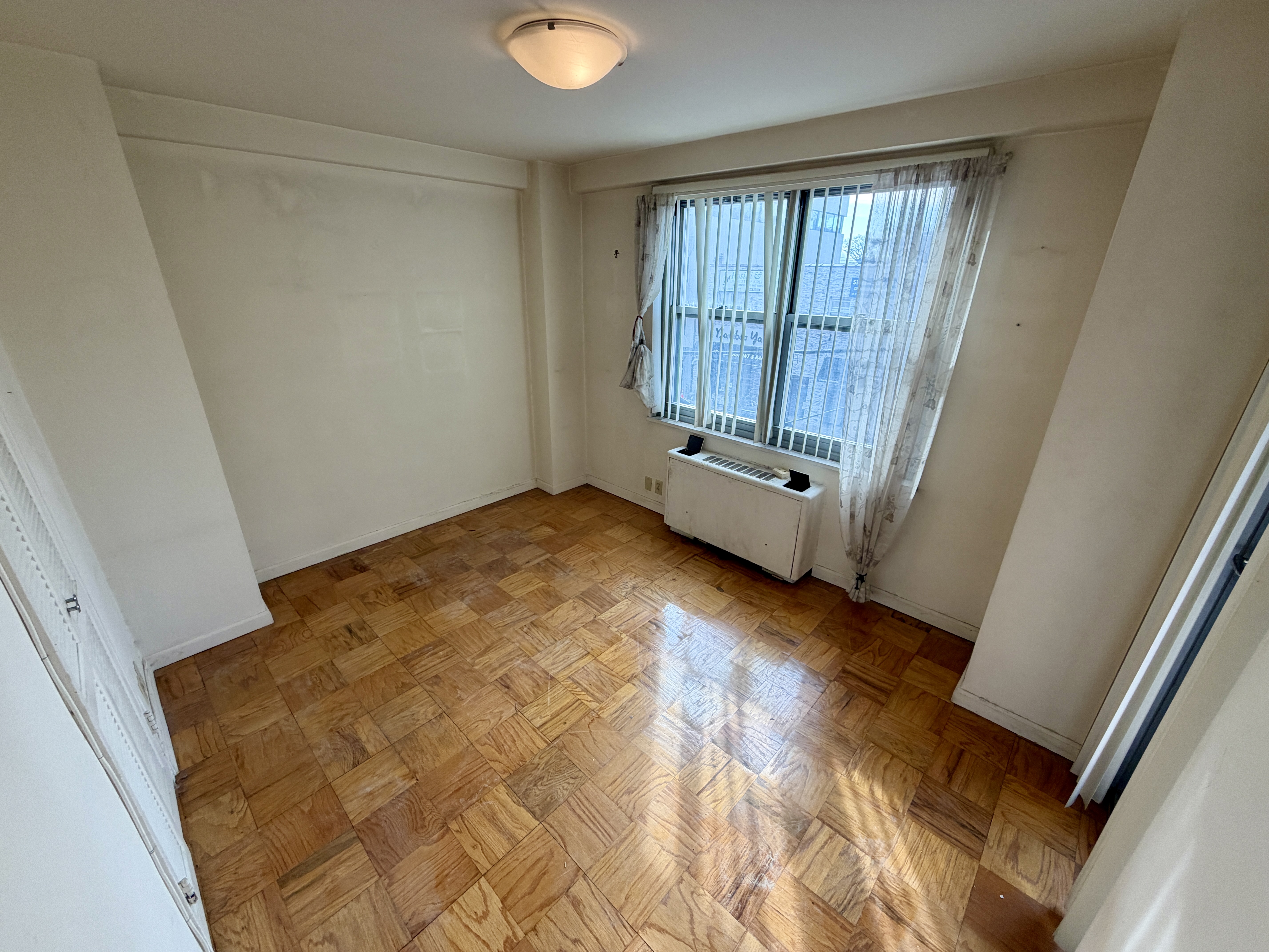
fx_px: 513
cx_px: 634
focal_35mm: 14
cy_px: 476
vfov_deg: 85.7
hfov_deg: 102.1
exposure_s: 1/120
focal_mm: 2.22
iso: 80
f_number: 2.2
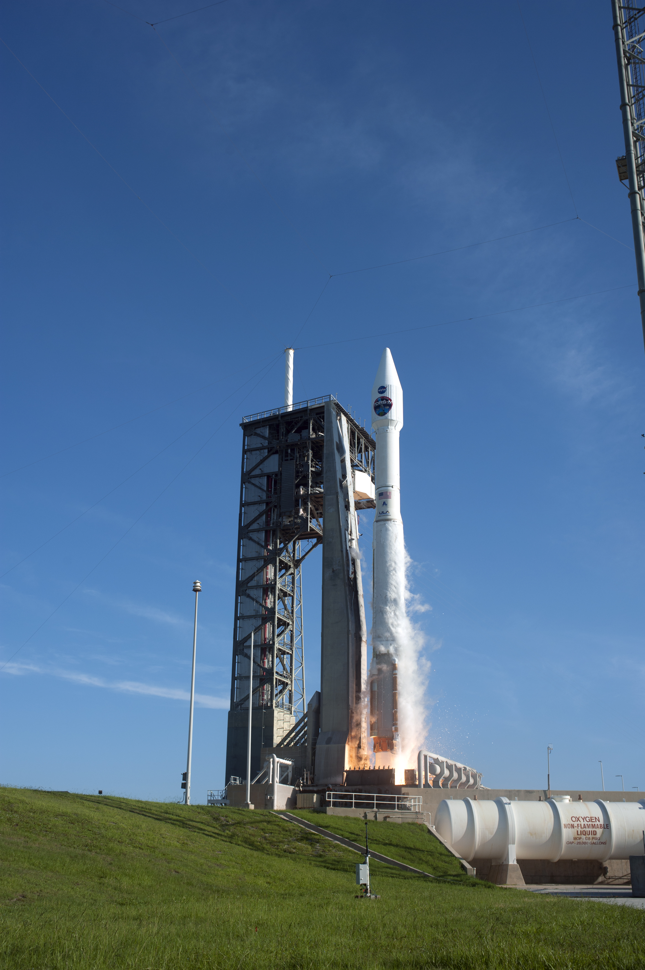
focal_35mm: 35
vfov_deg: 54.5
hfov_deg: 37.8
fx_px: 942
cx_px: 322
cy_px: 485
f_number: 32
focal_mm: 35
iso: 200
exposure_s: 1/1000
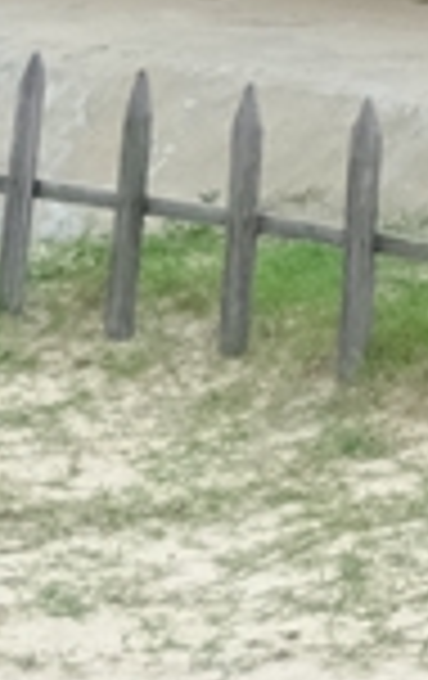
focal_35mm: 229
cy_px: -660
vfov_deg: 8.7
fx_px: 4254
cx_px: 1293
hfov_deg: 5.4
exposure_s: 1/8000
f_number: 2.8
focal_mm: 22.7
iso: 2000
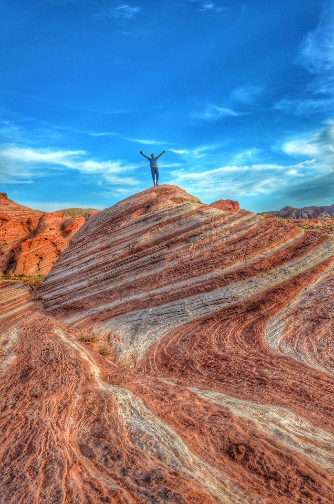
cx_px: 167
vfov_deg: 67.5
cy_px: 252
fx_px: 377
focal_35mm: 27
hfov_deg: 47.8
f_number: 8
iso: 400
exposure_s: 1/250
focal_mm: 18
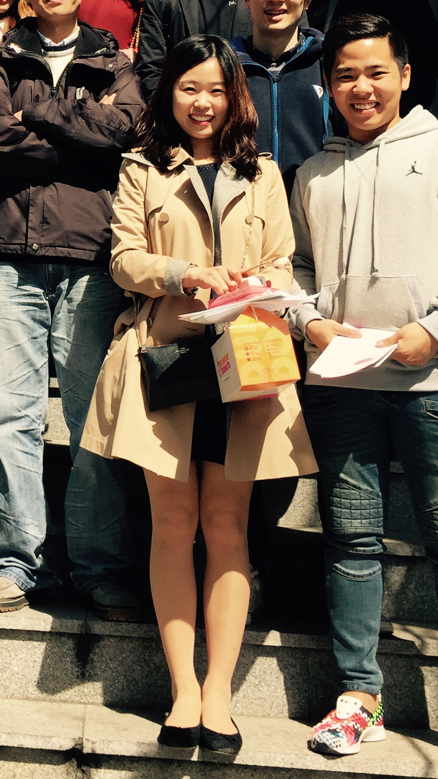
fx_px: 1218
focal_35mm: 59
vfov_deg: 34.4
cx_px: -55
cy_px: 154
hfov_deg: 19.4
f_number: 2.2
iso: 32
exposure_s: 1/1582
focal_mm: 4.15
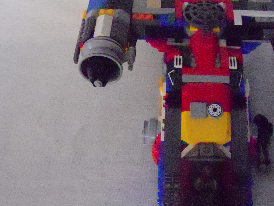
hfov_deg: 34.6
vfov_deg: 26.5
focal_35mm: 55
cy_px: 125
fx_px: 435
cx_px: 186
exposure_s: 1/160
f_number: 3.5
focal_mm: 5.8
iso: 3200
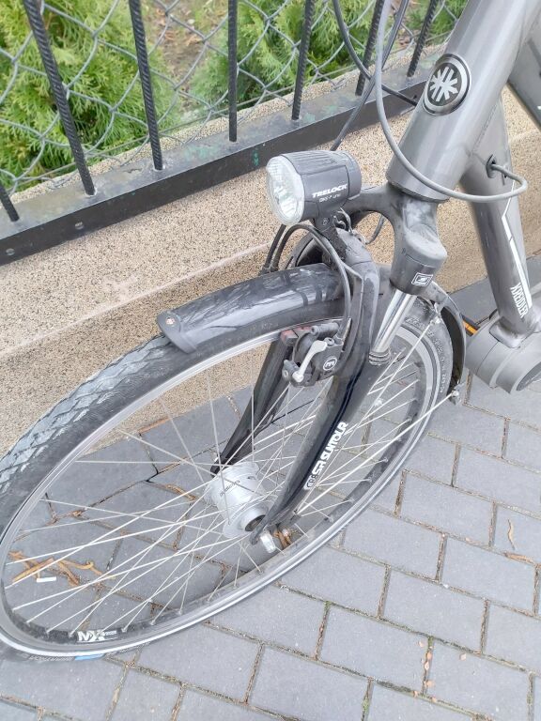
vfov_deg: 67.3
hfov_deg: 53.1
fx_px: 542
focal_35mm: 26
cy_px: 360
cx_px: 270
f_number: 1.7
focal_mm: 3.92
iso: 64
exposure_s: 1/50
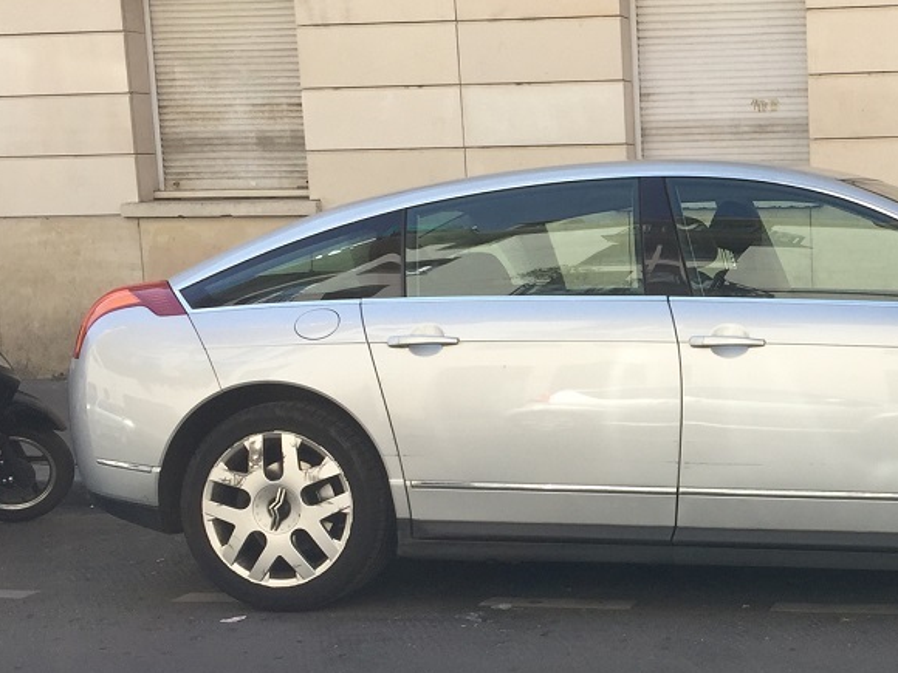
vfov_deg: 24.4
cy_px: 387
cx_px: 845
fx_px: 1557
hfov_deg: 30.4
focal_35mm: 60
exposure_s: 1/694
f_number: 2.2
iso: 32
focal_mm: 4.15
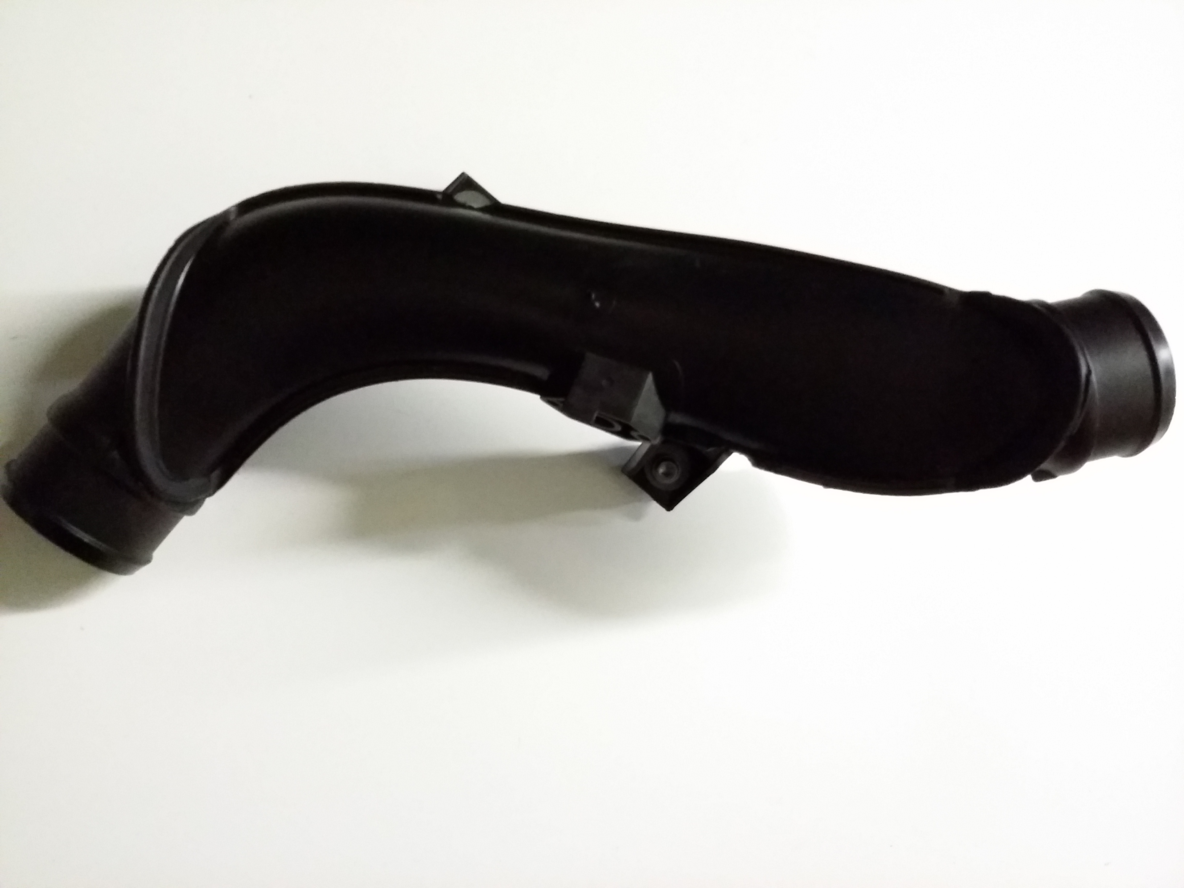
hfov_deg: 56.8
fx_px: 1095
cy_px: 444
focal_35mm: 32
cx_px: 592
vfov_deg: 44.2
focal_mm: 3.4
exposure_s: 1/15
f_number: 2.4
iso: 640
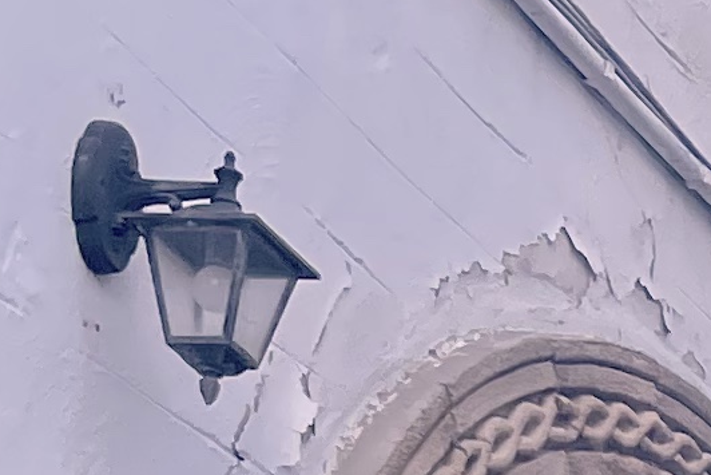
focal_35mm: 205
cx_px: 2140
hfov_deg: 8.4
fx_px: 4050
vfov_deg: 6.0
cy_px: 1626
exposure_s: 1/369
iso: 32
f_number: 1.6
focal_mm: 4.2
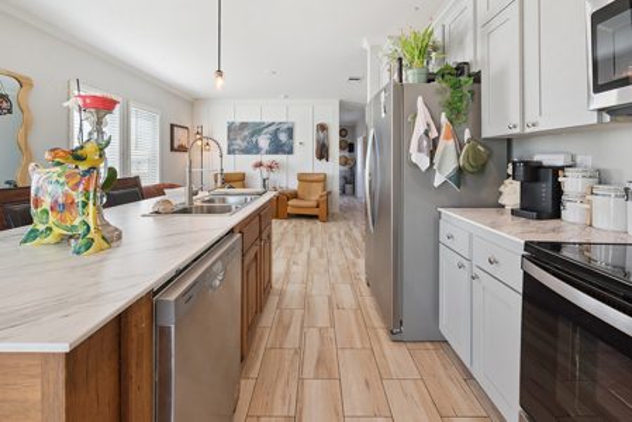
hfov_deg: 104.2
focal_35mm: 14
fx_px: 246
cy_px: 211
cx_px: 316
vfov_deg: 81.3
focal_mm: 14
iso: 320
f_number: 8
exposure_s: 1/50
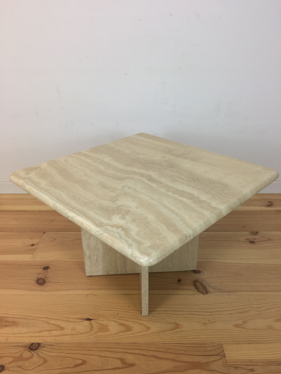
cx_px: 140
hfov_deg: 48.2
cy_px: 187
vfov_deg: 61.7
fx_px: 314
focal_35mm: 29
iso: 32
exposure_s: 1/33
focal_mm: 4.15
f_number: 2.2
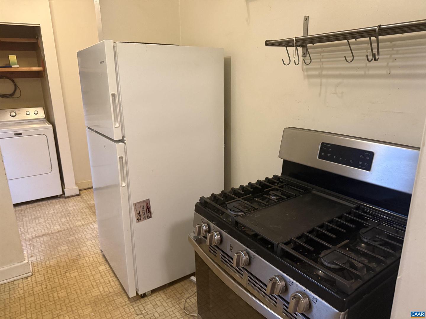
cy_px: 160
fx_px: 295
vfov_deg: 56.8
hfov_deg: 71.6
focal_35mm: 24
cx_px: 213
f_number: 1.78
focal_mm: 6.76
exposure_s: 1/60
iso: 500
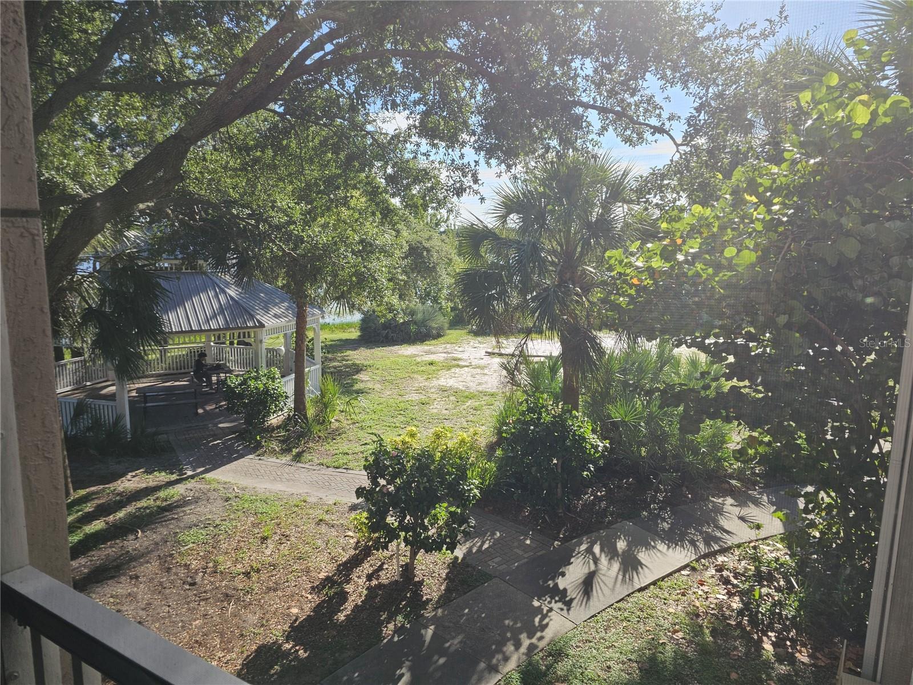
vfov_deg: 58.9
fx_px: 607
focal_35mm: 23
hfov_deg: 73.9
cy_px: 342
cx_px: 456
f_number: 1.7
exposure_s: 1/250
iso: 10
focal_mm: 6.3
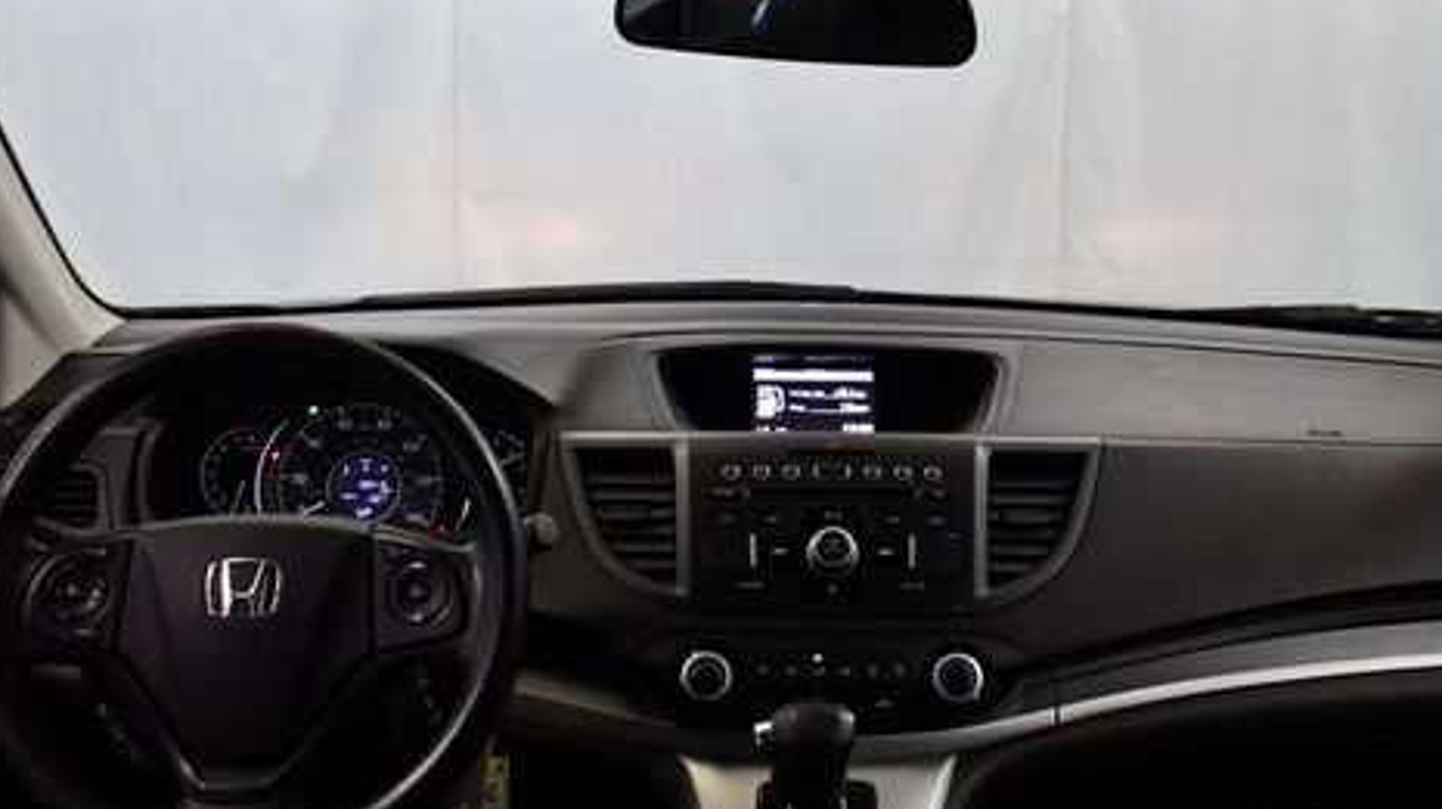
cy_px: 325
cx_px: 825
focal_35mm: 52
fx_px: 1987
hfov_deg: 39.8
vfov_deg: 23.0
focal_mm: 18
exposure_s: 1/125
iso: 1100
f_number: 3.5
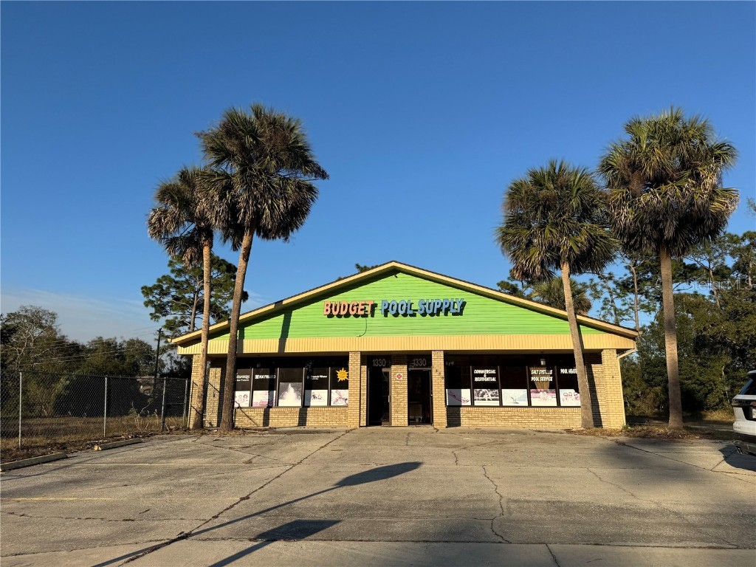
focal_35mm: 24
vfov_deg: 56.8
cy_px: 284
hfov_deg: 71.6
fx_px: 524
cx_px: 378
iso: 80
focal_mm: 6.76
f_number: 1.78
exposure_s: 1/4608
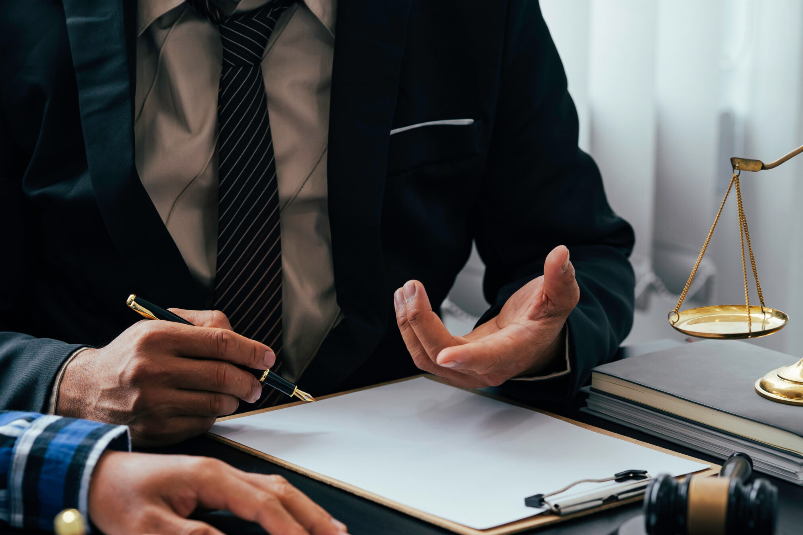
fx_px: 2409
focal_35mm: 108
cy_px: 330
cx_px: 477
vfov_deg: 12.7
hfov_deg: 18.9
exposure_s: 1/125
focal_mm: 85
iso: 200
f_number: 4
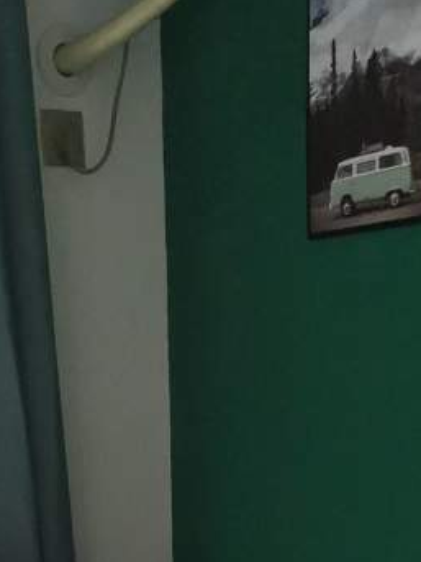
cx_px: 201
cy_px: 815
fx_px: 1363
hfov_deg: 17.6
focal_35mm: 84
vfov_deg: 20.4
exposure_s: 1/120
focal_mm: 4.75
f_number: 1.8
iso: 250
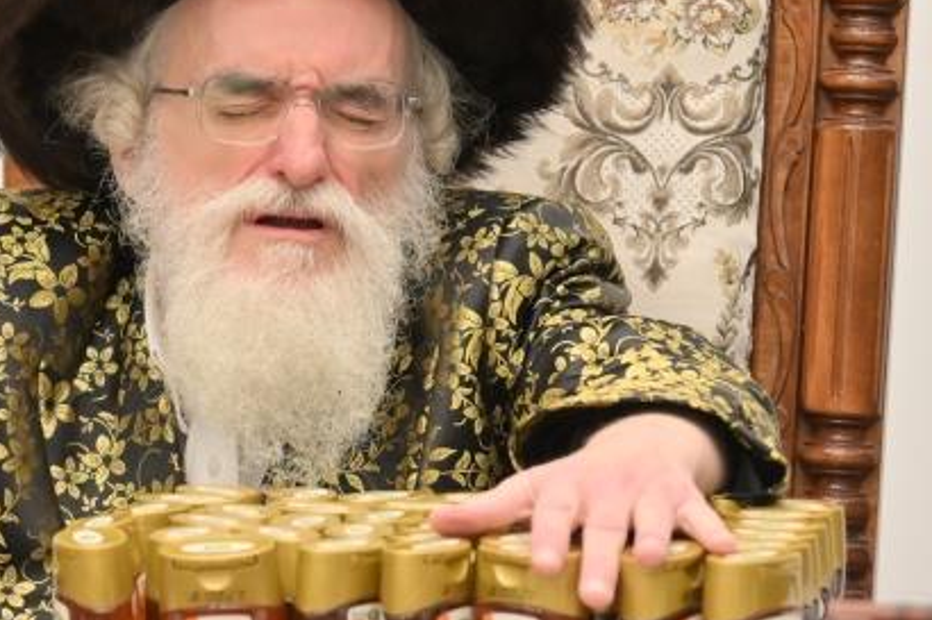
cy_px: 166
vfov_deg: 5.7
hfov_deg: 8.6
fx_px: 6211
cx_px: 95
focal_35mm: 240
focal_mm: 64
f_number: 4
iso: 640
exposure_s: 1/250
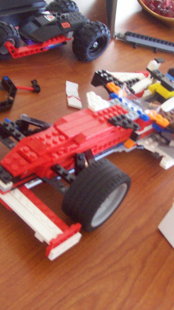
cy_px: 156
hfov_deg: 22.6
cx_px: 97
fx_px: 435
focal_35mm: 53
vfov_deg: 39.2
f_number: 2.7
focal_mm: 6
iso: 160
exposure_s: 1/2
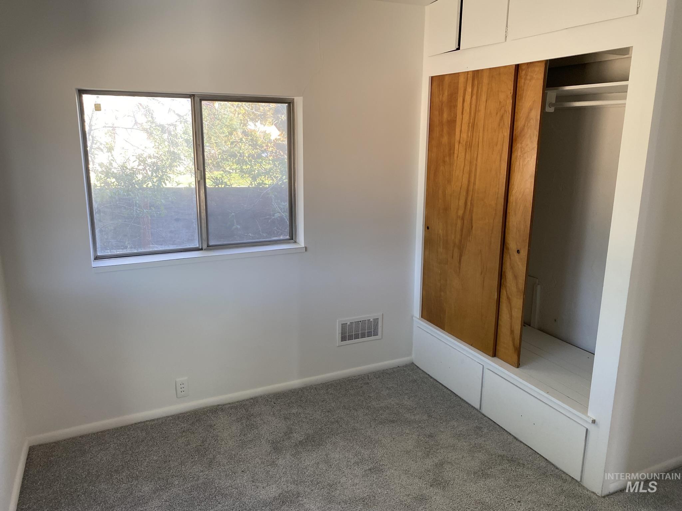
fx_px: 512
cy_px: 256
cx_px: 341
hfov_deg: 67.3
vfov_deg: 53.1
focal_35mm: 26
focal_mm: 4.25
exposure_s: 1/121
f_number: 1.8
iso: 100
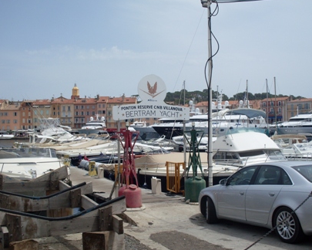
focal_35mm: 41
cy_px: 124
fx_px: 379
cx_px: 159
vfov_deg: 36.5
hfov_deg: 44.8
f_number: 8.4
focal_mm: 6.3
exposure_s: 1/350
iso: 80
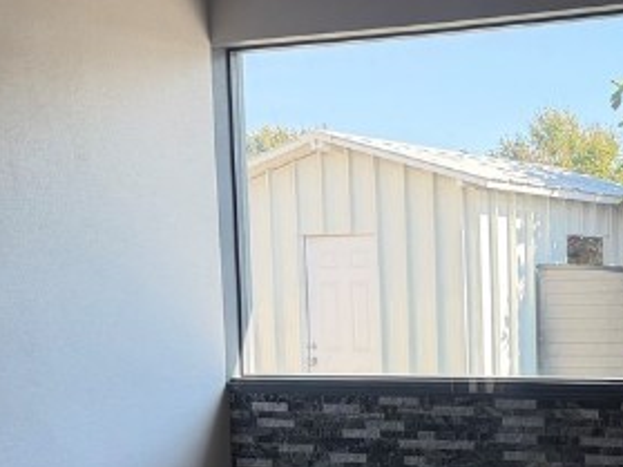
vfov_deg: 16.5
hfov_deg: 21.5
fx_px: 1583
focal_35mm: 88
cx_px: 621
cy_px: 427
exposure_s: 1/571
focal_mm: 6.76
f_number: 1.78
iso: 100
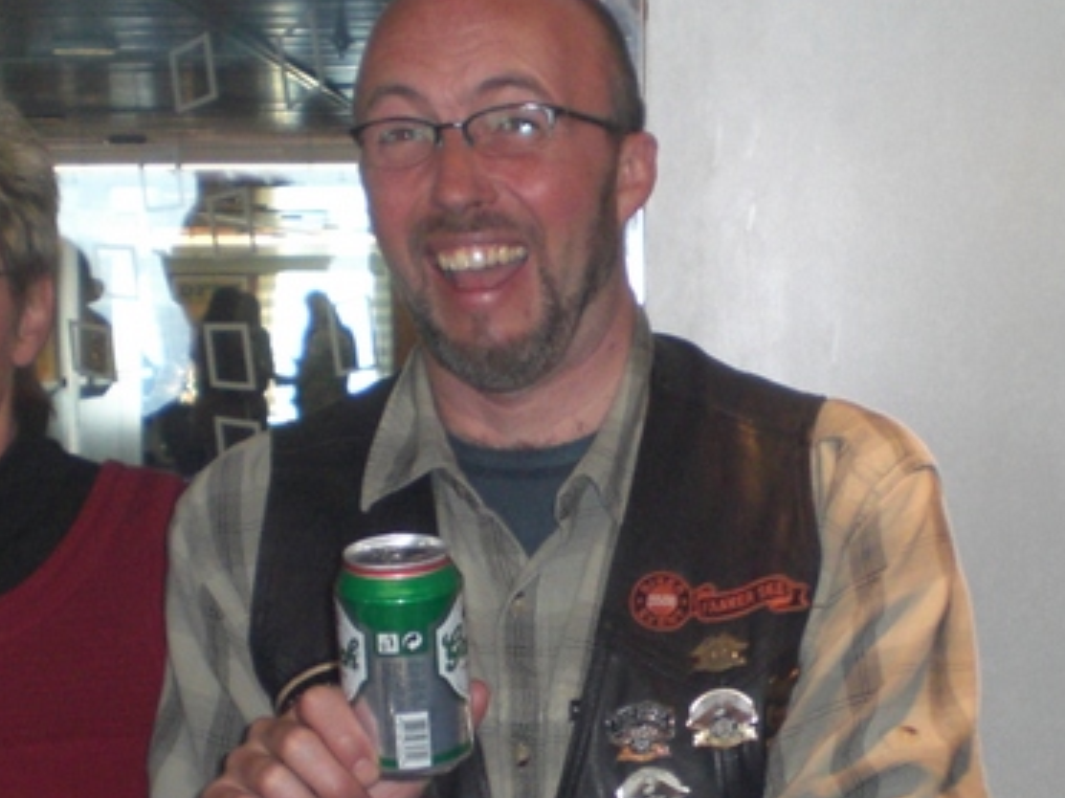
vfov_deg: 17.9
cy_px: 548
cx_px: 548
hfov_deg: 23.8
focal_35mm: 82
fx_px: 2522
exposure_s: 1/60
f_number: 3.1
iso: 200
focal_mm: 6.3
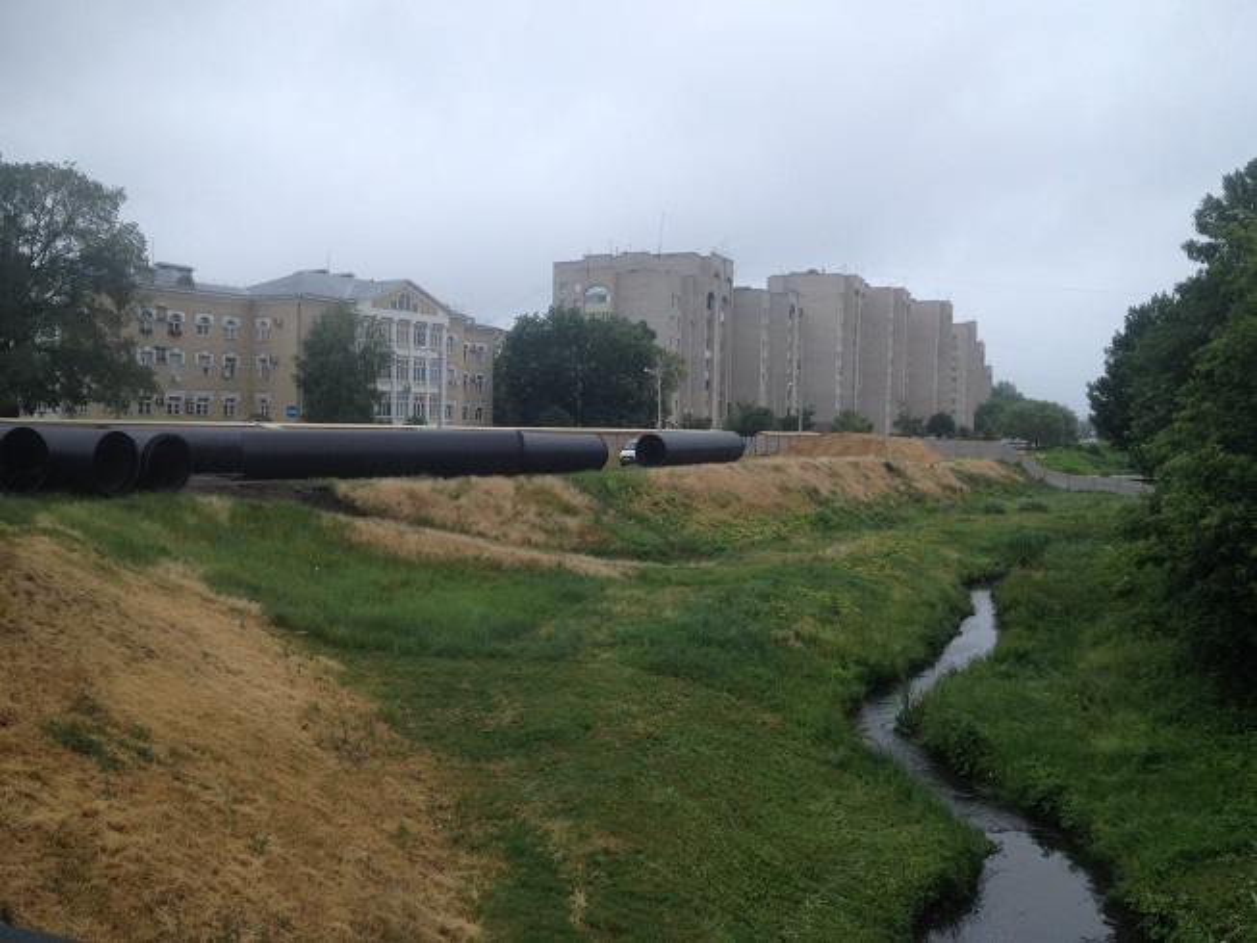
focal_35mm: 35
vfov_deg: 40.7
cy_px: 472
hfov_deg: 52.6
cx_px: 628
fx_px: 1271
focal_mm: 4.28
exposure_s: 1/575
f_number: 2.4
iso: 50
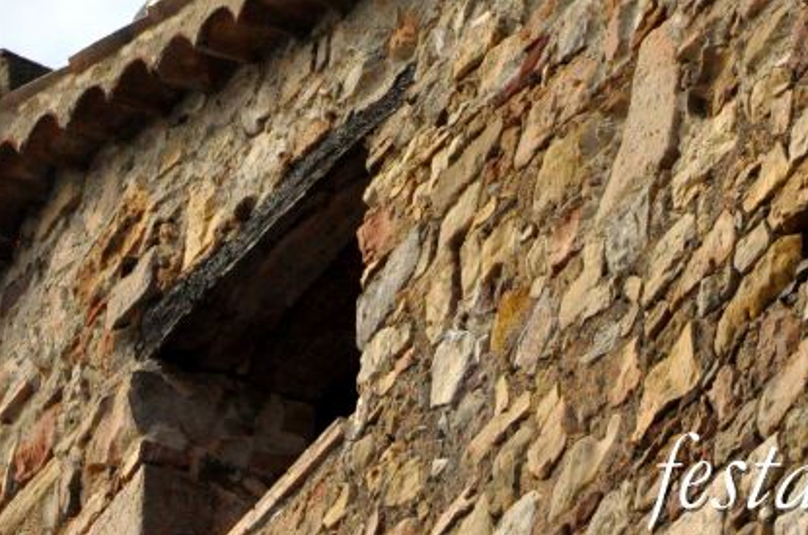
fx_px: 16599
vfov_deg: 1.8
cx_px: 208
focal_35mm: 741
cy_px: -119
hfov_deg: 2.8
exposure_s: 1/2500
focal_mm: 200
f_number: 13
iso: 2500
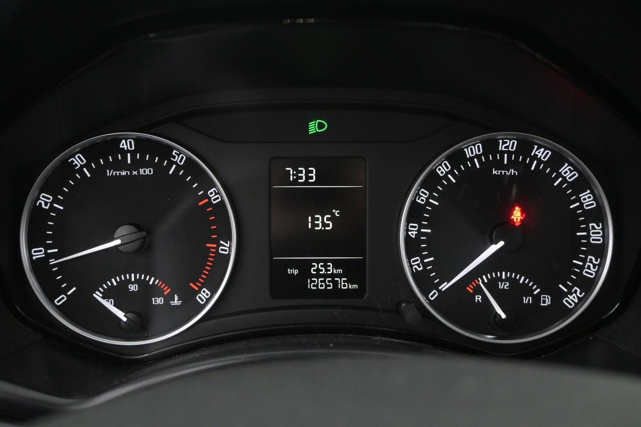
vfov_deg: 36.9
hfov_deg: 53.1
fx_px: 641
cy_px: 214
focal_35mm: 36
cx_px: 320
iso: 3200
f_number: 4.2
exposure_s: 1/40
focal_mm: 24
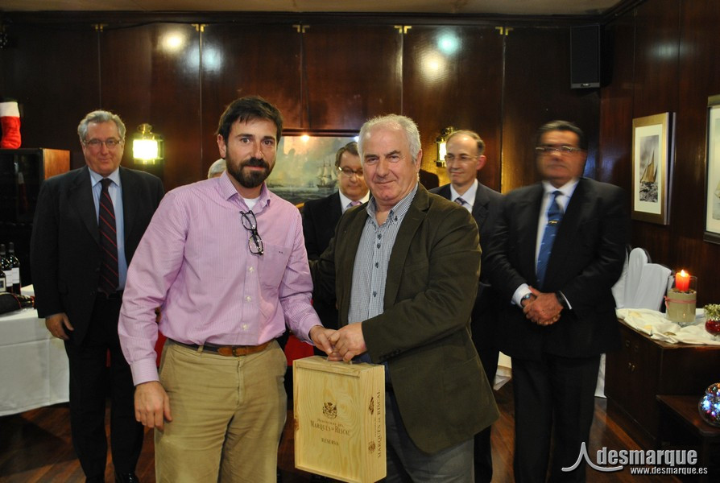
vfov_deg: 34.4
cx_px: 360
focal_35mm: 39
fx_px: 782
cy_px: 242
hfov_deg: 49.5
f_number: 4.2
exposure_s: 1/5
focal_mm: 26
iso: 400
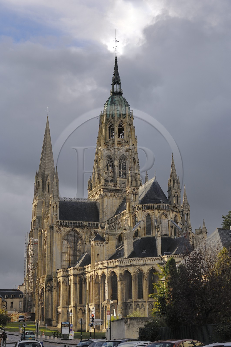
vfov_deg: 31.9
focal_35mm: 63
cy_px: 174
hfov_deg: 21.5
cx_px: 116
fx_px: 608
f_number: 5.6
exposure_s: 1/160
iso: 100
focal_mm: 42
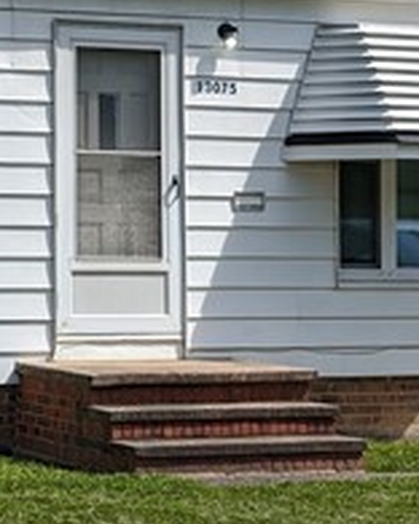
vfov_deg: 15.6
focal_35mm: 123
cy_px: 116
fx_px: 1907
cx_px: -79
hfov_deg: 12.3
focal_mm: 6.9
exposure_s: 1/1037
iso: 19
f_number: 1.68
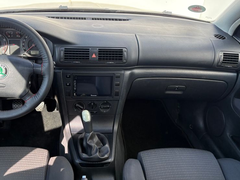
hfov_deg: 50.8
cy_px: 88
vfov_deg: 39.7
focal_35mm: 36
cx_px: 88
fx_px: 250
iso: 40
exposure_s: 1/309
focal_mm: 5.96
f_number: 1.6
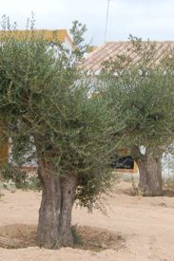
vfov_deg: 20.4
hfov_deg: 13.6
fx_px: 726
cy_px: 114
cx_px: 136
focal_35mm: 100
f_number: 8
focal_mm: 26
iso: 200
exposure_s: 1/250
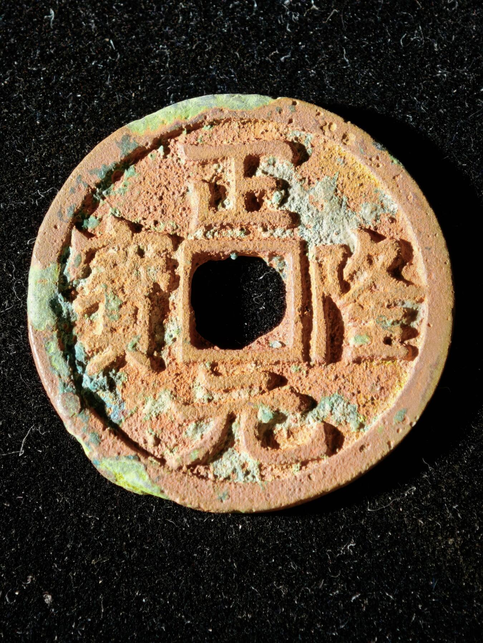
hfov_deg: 13.8
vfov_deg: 18.4
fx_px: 1991
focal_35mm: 107
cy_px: 322
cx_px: 242
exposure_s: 1/100
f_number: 2
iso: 400
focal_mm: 9
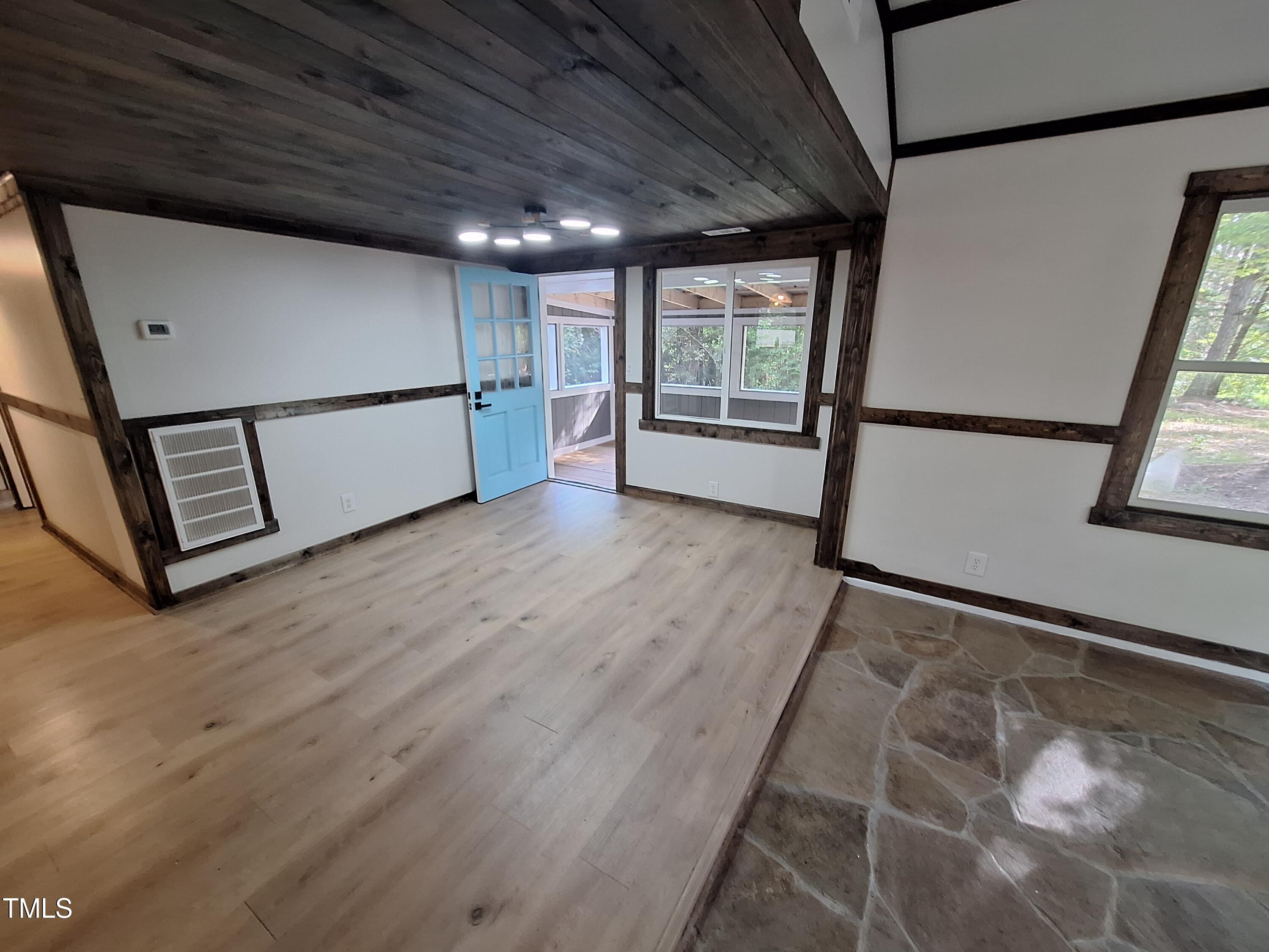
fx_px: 477
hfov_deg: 106.2
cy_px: 476
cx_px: 634
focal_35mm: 13
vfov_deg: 89.9
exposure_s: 1/24
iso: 160
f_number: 2.2
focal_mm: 1.74
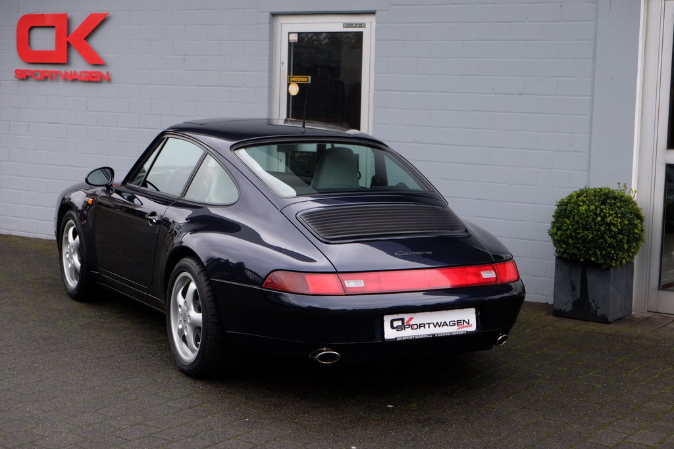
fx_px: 1254
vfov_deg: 20.3
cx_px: 337
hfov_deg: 30.1
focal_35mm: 67
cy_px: 224
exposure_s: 1/75
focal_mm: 44.4
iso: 200
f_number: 4
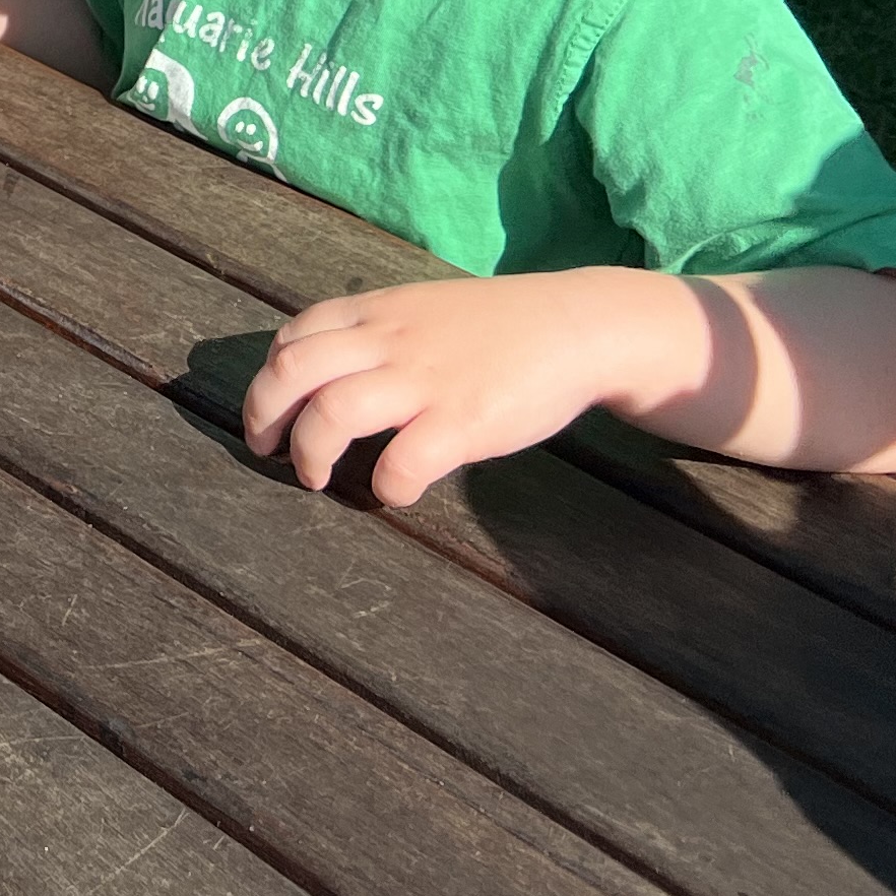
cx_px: -819
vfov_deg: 15.5
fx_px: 3075
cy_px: -384
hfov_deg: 14.2
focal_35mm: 105
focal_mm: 5.7
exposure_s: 1/2994
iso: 50
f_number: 1.5
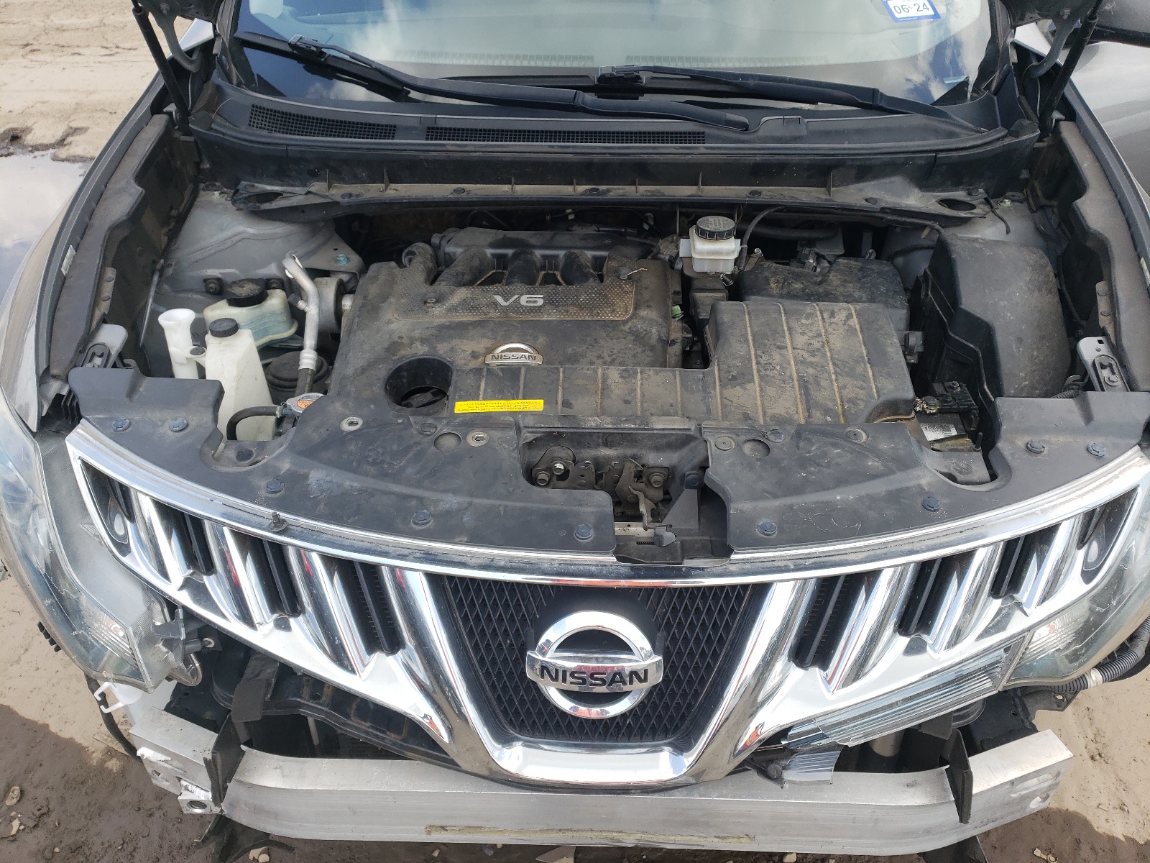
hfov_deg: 67.3
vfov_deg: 53.1
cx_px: 575
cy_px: 432
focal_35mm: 26
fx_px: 864
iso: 50
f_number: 1.5
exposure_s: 1/714
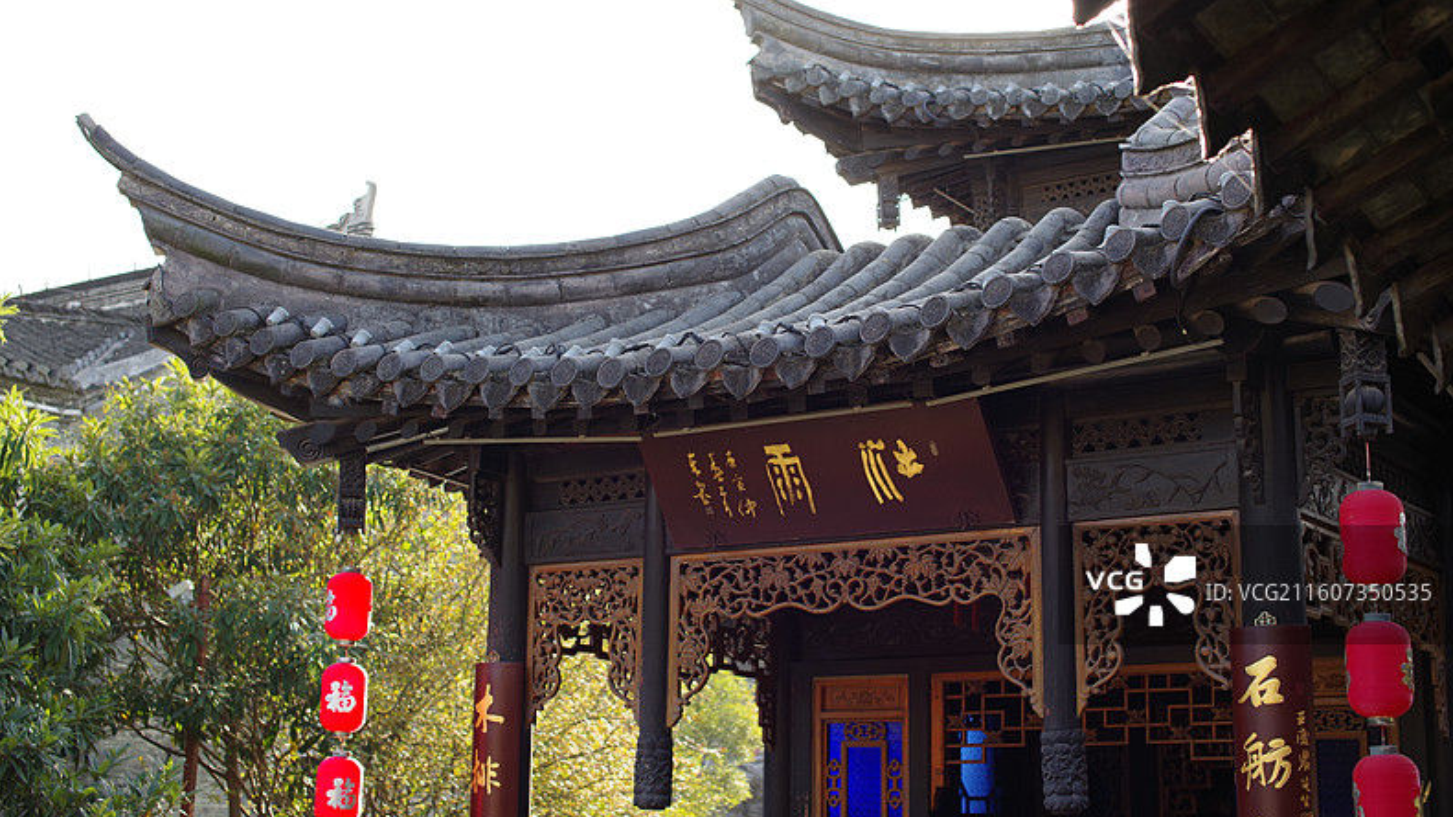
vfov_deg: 22.6
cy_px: 356
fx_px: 2042
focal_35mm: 53
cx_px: 733
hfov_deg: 39.2
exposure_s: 1/200
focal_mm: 50
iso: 200
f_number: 4
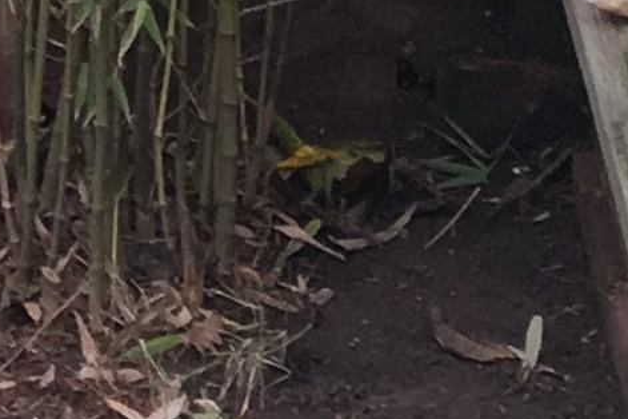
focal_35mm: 258
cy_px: -1485
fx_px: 4500
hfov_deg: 7.8
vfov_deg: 4.7
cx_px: -373
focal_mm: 4.15
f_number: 2.2
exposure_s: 1/50
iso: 25
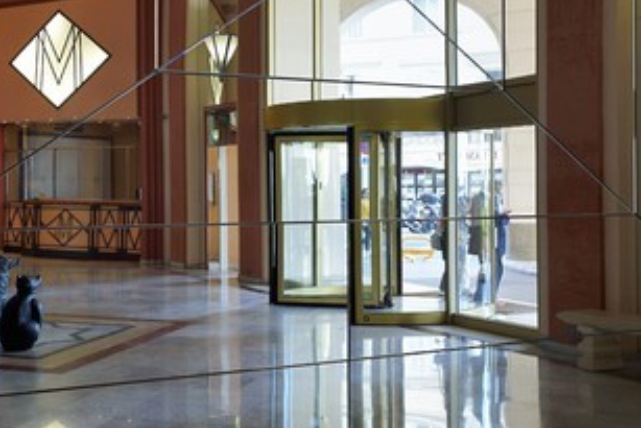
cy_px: 177
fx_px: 926
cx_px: 242
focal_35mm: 52
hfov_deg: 37.9
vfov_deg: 26.0
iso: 800
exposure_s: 1/50
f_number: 6.3
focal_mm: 38
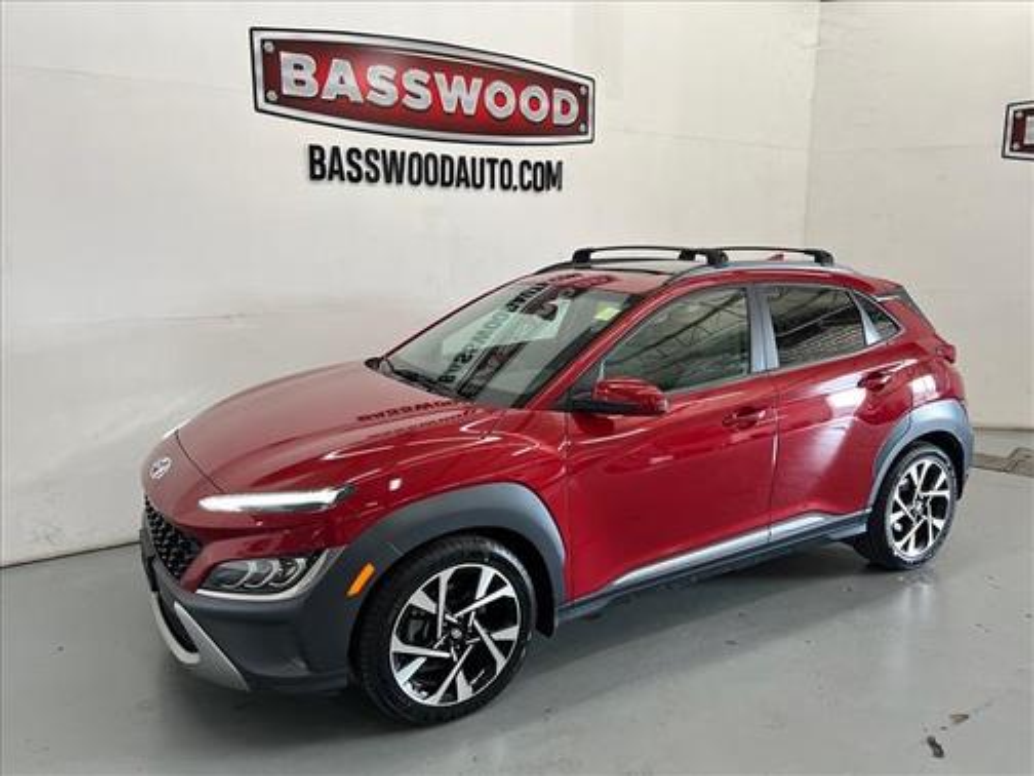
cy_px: 388
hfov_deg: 67.3
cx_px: 517
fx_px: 777
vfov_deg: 53.1
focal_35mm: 26
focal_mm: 5.7
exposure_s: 1/120
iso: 125
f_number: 1.5
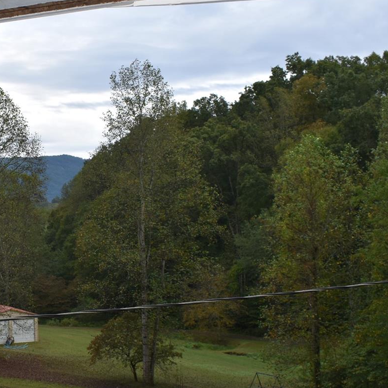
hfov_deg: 27.7
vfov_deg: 28.5
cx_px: 50
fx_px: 761
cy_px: 247
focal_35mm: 60
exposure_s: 1/125
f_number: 5.6
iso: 110
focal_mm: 18
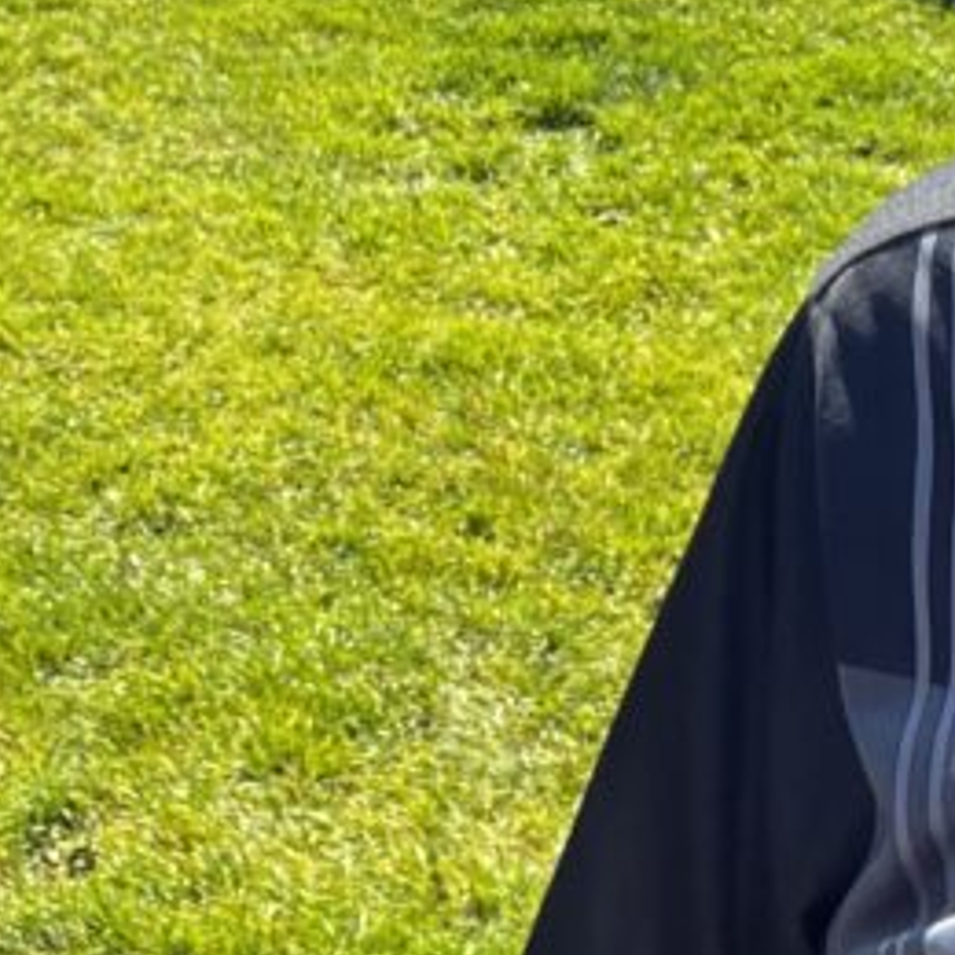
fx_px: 2497
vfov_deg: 19.5
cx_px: 320
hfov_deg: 21.6
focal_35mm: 80
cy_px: -375
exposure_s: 1/326
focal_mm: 2.71
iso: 32
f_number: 2.2
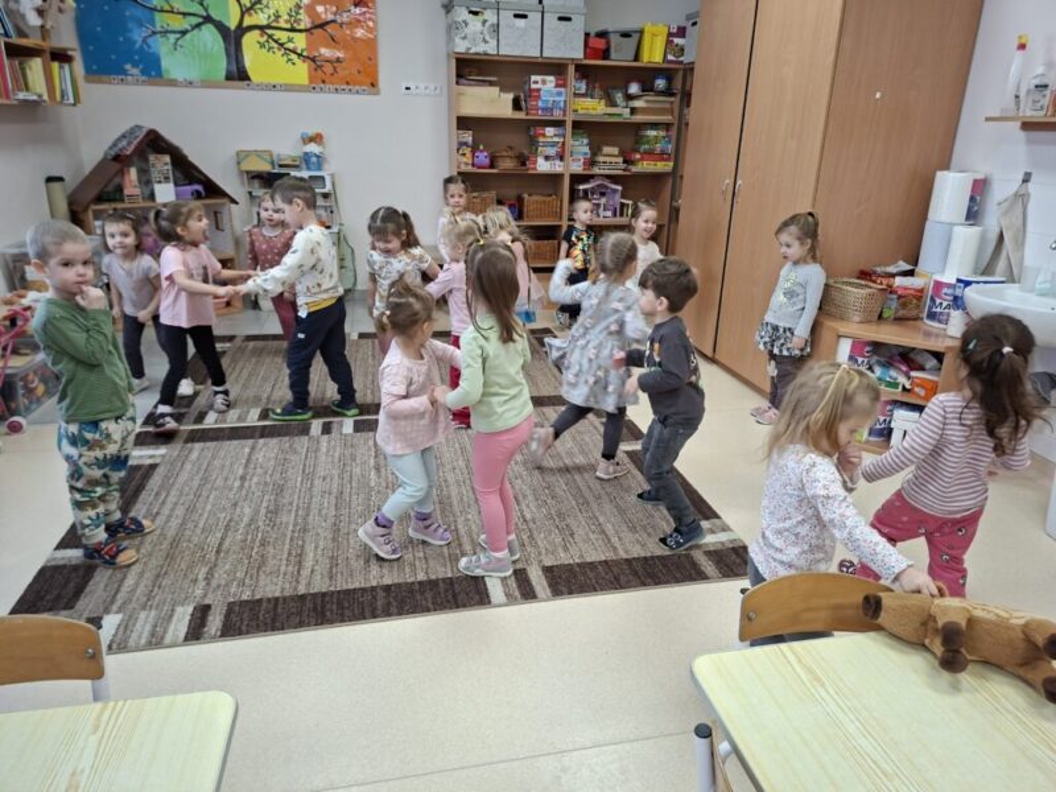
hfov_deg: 73.9
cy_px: 396
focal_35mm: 23
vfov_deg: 58.9
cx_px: 528
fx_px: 702
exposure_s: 1/100
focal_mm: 5.54
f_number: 1.8
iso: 250
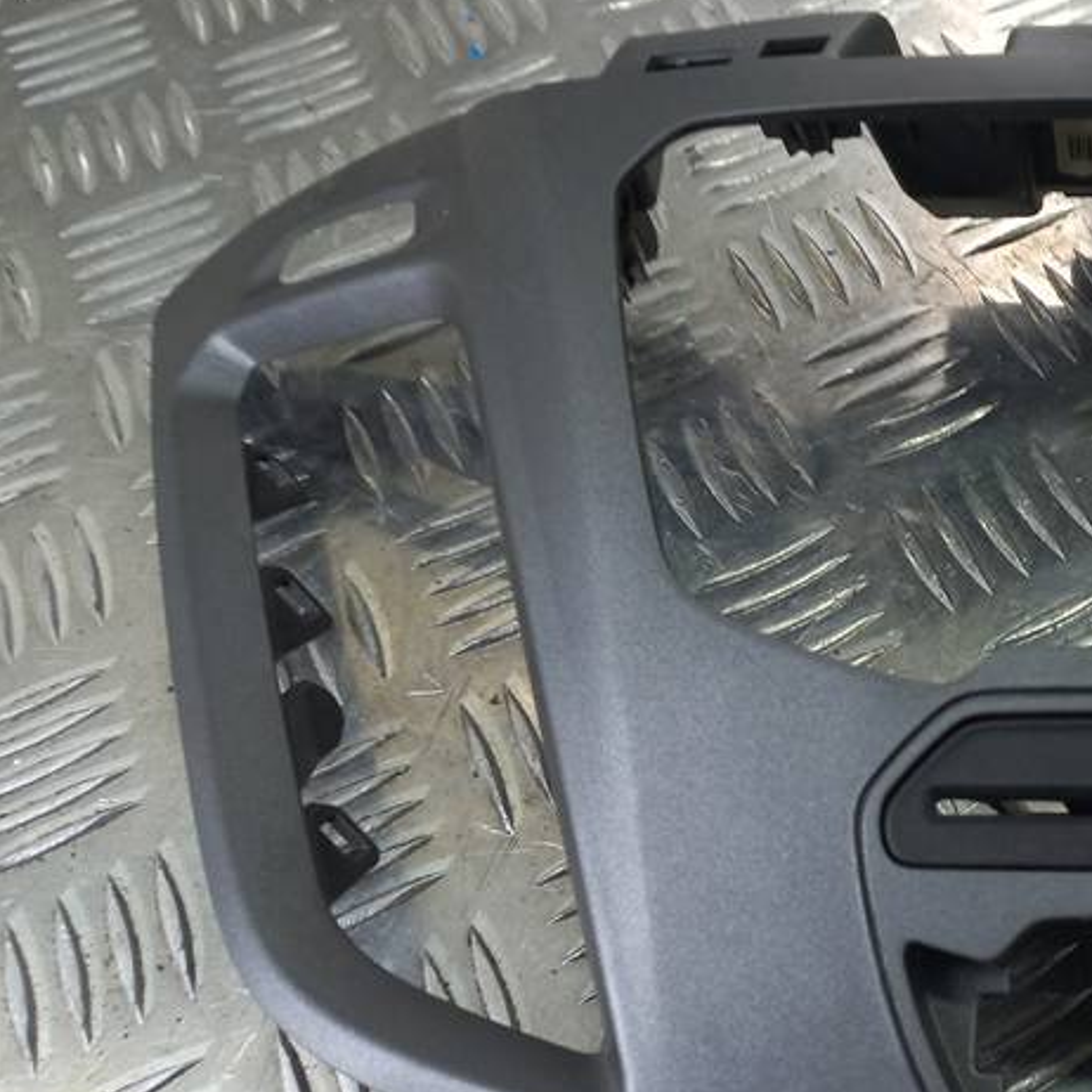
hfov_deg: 31.3
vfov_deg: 34.7
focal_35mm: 49
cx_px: 1168
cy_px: 551
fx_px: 1749
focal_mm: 4.6
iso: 64
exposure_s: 1/50
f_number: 1.8
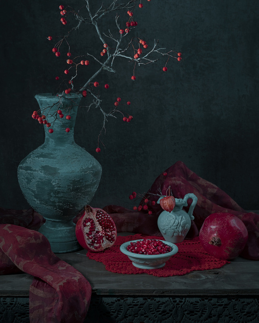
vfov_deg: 26.6
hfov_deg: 21.6
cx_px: 120
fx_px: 680
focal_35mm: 71
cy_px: 113
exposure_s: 3.2
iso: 100
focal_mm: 52
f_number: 11
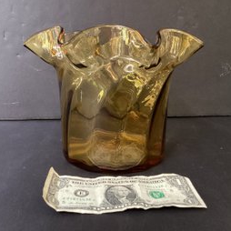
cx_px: 107
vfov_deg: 44.9
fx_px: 279
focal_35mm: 37
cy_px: 115
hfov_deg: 44.9
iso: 400
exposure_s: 1/50
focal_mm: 3.3
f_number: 2.4
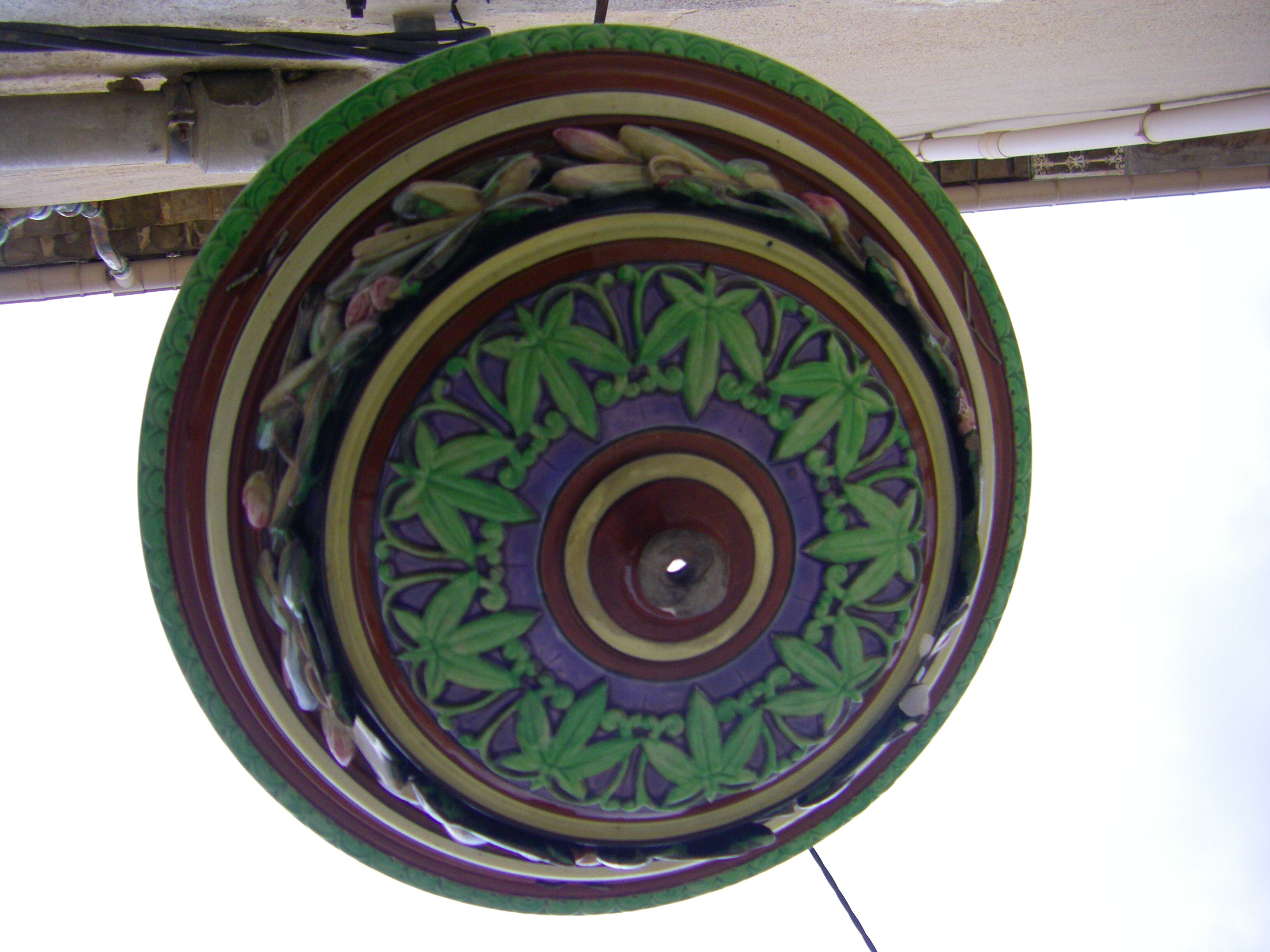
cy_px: 476
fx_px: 1394
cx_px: 635
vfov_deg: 37.7
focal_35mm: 38
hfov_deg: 49.0
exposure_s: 1/50
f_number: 3.5
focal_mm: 6.3
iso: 160
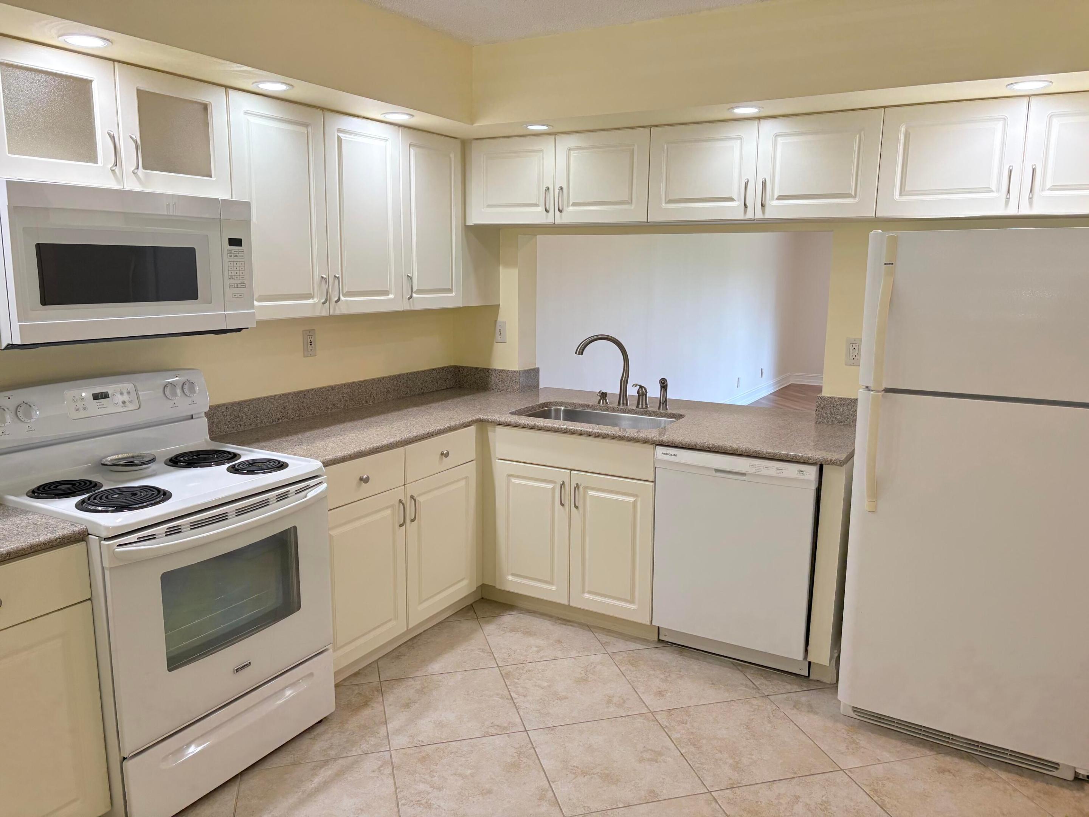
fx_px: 818
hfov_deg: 67.3
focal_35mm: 26
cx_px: 544
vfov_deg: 53.1
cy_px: 408
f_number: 1.6
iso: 100
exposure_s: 1/120
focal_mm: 5.96
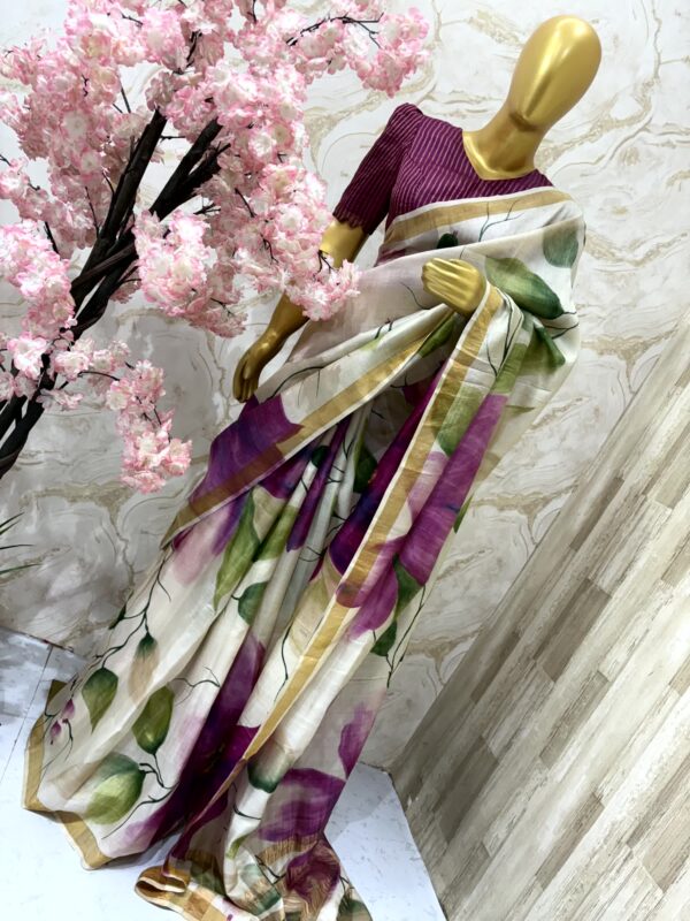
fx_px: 691
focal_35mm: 26
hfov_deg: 53.1
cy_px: 460
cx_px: 345
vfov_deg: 67.3
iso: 80
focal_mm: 5.96
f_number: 1.6
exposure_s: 1/100
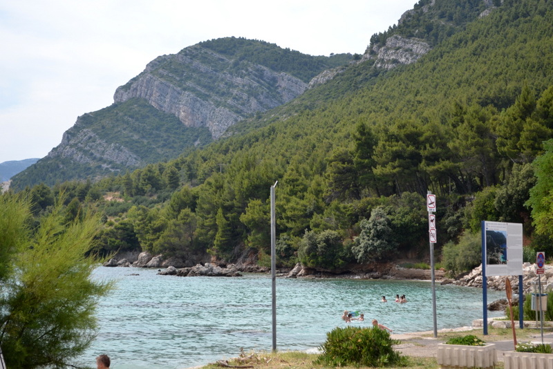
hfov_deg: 28.1
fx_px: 1106
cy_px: 184
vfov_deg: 18.9
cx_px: 276
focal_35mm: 72
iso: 400
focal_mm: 48
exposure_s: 1/1000
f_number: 5.6
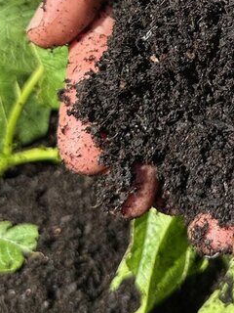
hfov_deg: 17.7
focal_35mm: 80
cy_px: -24
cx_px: 265
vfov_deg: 23.1
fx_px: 721
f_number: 1.78
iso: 80
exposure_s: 1/2410
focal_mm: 6.86
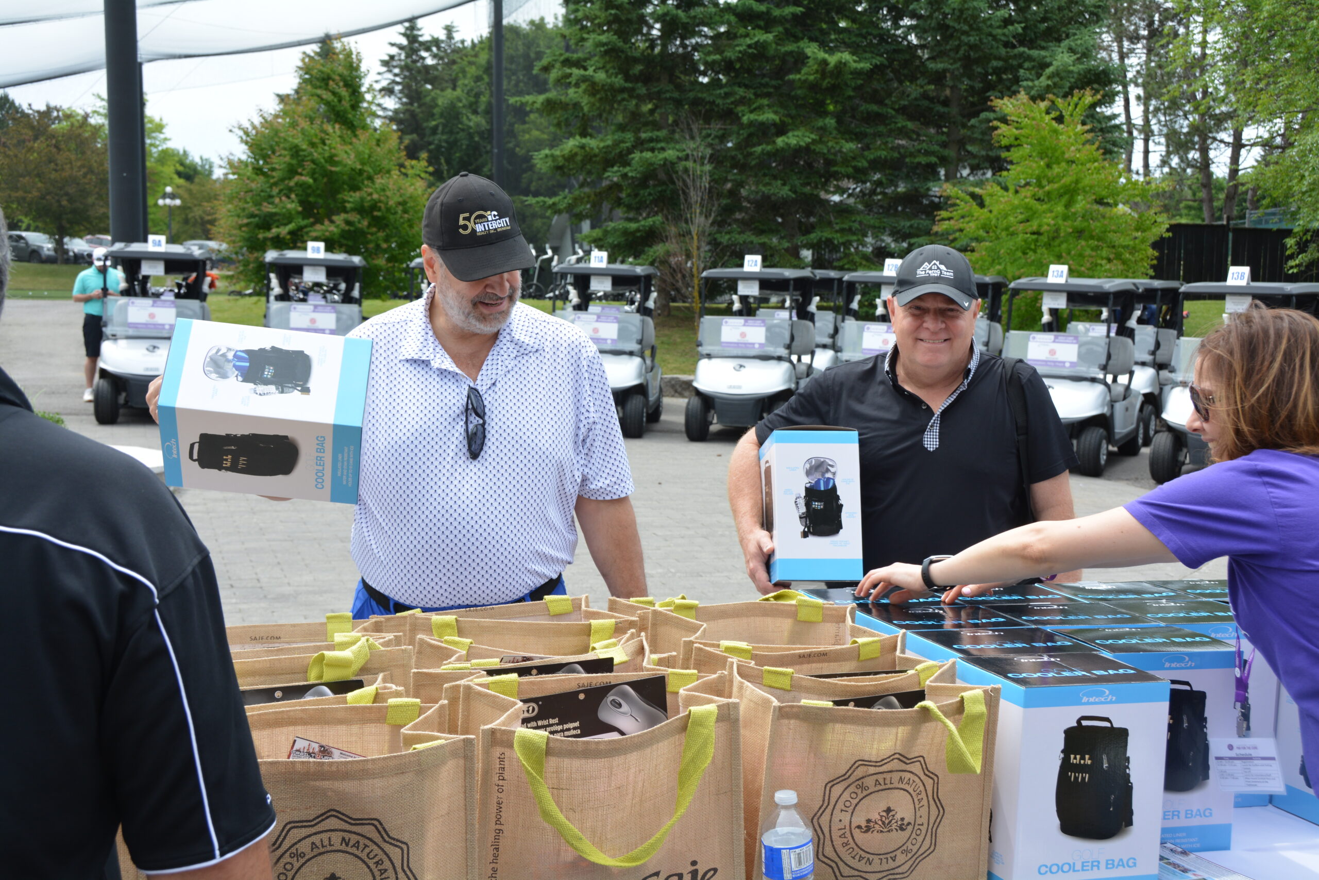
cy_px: 440
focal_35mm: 44
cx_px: 660
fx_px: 1594
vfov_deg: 30.9
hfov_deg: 45.0
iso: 180
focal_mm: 29
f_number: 8
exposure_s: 1/250
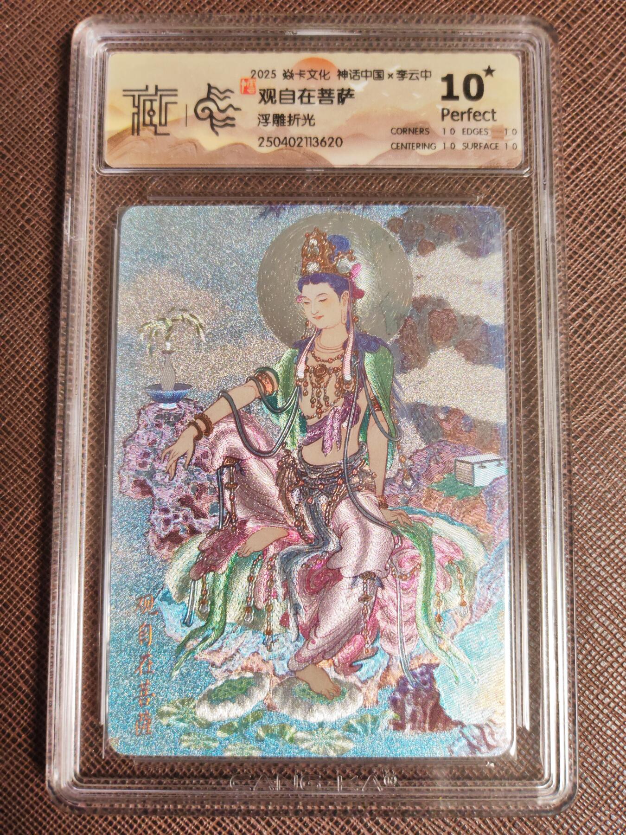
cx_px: 313
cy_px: 418
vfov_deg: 65.3
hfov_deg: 51.4
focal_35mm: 27
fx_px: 651
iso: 250
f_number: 1.8
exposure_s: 1/100
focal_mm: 5.53
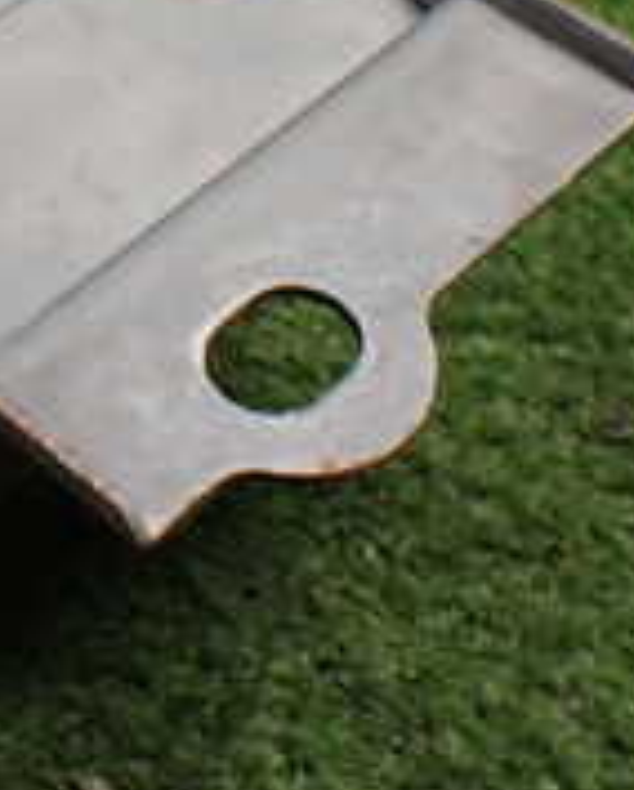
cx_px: -174
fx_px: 2318
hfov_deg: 14.9
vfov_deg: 18.8
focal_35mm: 99
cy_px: -27
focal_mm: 5.4
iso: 800
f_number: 2.3
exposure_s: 1/80
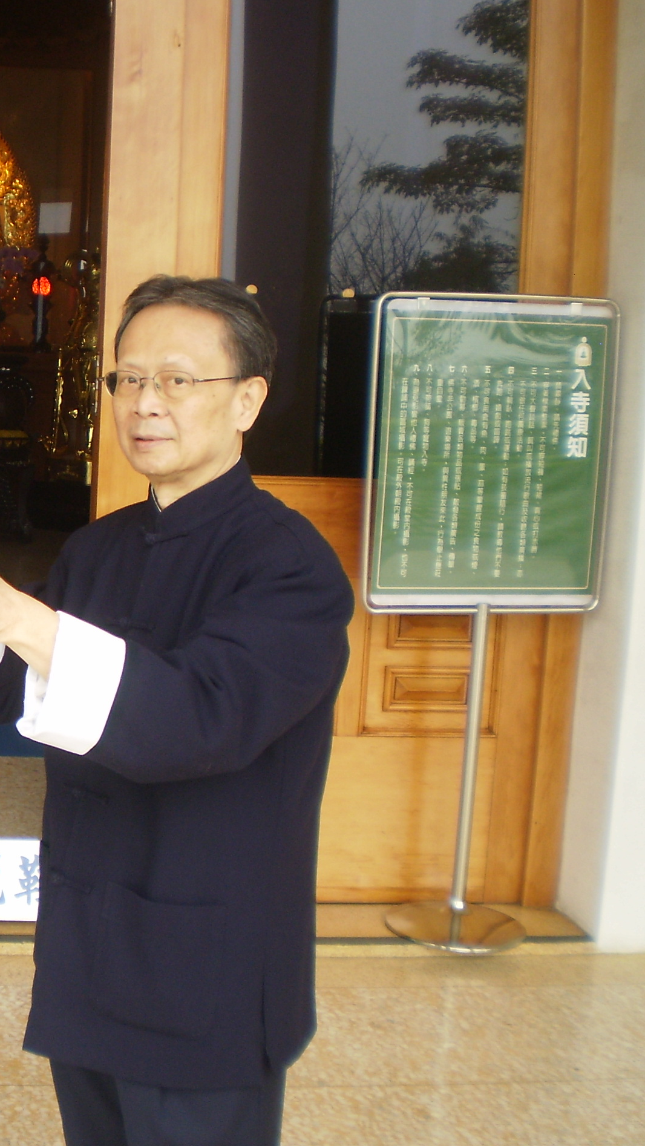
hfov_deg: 21.4
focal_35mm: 53
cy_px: 569
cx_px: -81
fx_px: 1611
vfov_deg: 39.2
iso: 100
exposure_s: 1/30
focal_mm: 6.3
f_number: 3.1
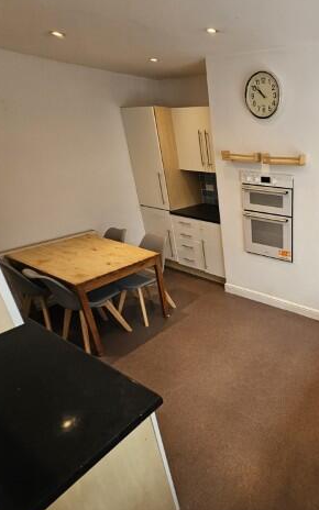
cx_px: 304
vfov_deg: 88.0
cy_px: 256
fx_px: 264
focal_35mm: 19
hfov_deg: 52.3
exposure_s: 1/50
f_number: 2.2
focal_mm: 1.7
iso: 80
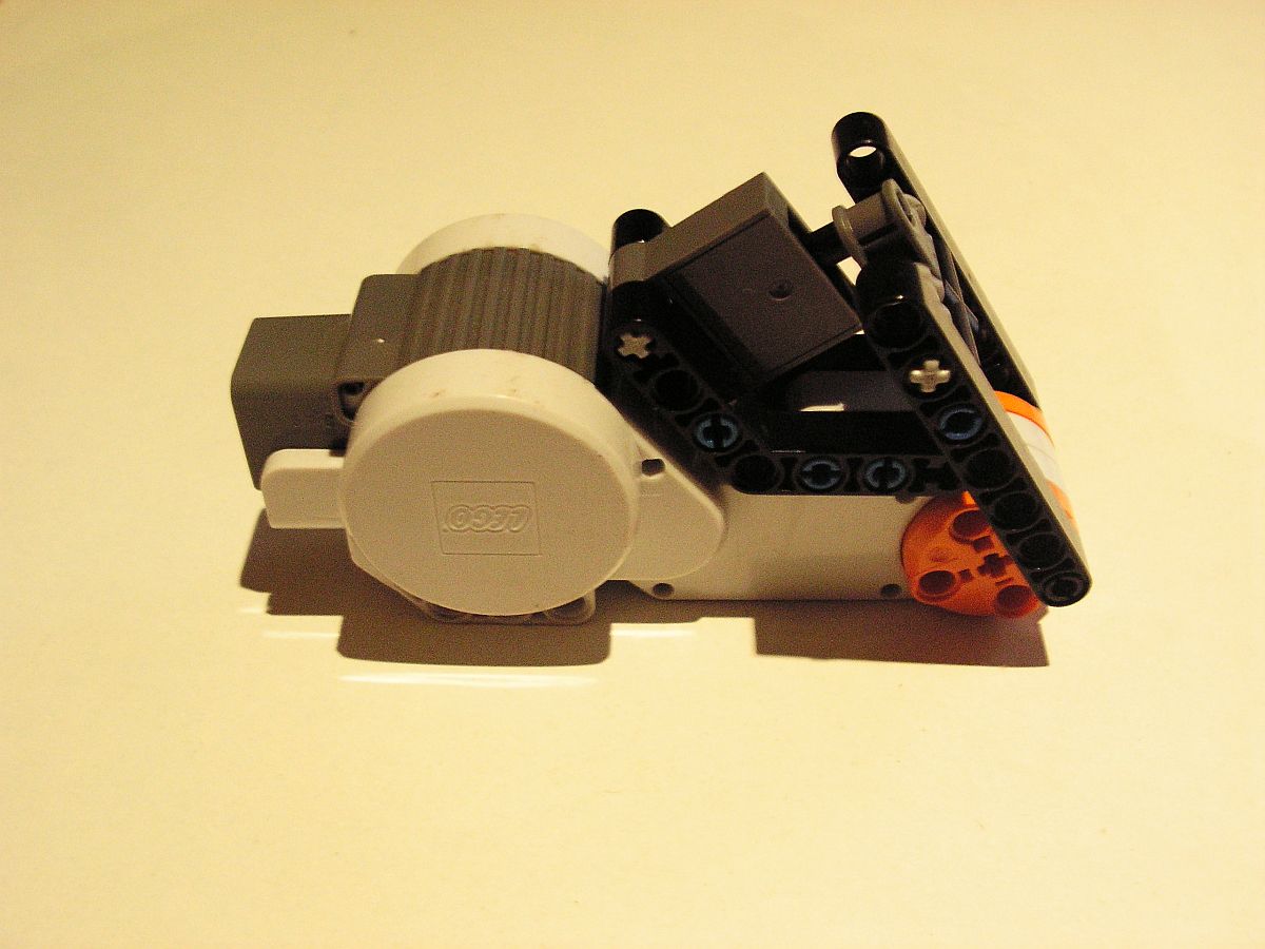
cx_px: 632
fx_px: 1316
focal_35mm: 36
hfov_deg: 51.4
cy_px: 474
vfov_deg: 39.7
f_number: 3.2
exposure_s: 1/20
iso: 160
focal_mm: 6
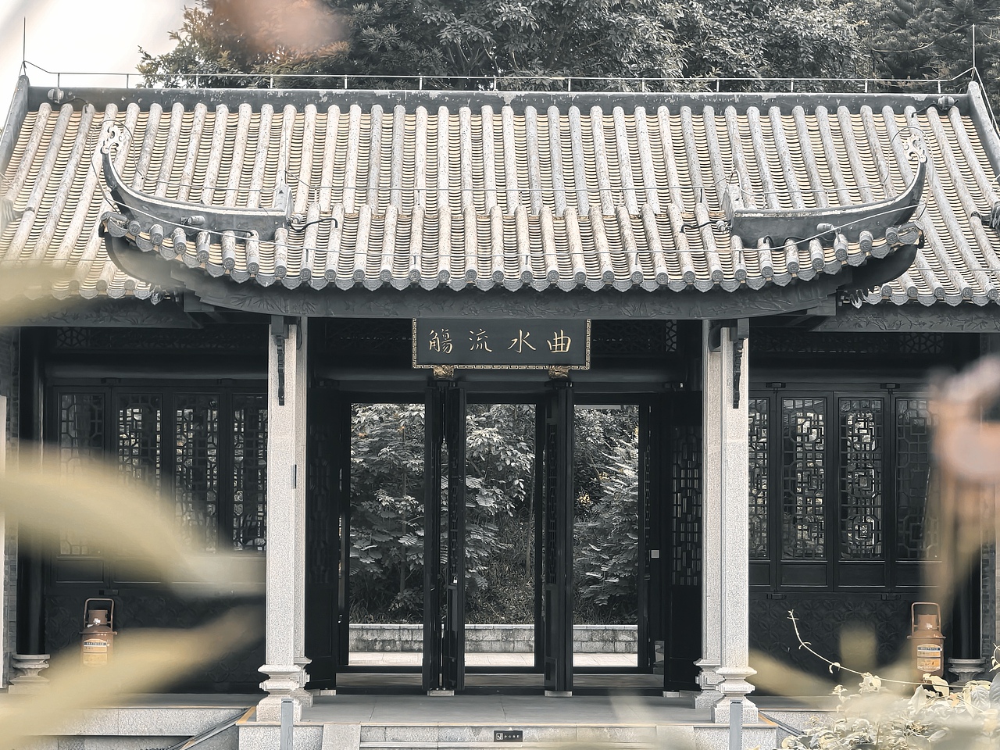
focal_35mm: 95
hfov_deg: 20.7
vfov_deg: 15.6
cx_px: 500
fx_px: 2744
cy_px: 375
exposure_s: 1/100
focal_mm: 15
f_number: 2.1
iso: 64
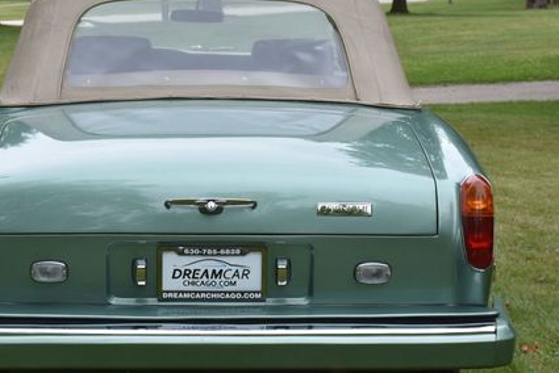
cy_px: 147
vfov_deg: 13.5
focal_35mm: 102
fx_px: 1581
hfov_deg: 20.0
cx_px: 209
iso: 320
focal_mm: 45
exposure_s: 1/500
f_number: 8
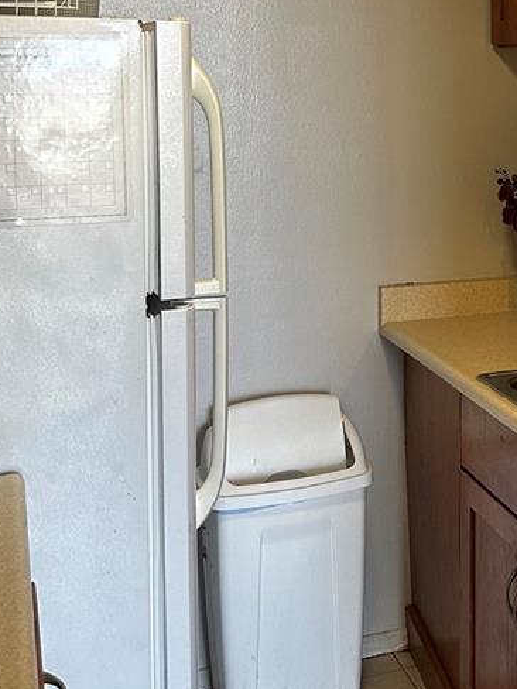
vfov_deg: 32.0
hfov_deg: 23.5
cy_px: 154
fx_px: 1175
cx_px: 547
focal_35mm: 59
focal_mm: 6.86
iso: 200
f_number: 1.78
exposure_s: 1/120
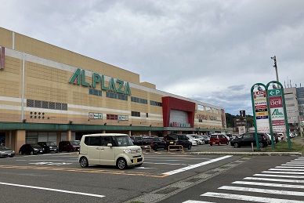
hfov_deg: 61.9
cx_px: 150
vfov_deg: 43.6
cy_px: 105
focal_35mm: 30
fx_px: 253
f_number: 1.8
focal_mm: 3.99
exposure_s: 1/2703
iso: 32
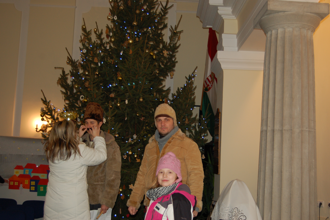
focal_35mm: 48
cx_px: 165
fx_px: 440
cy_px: 110
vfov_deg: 28.0
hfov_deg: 41.1
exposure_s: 1/60
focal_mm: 32
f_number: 4.5
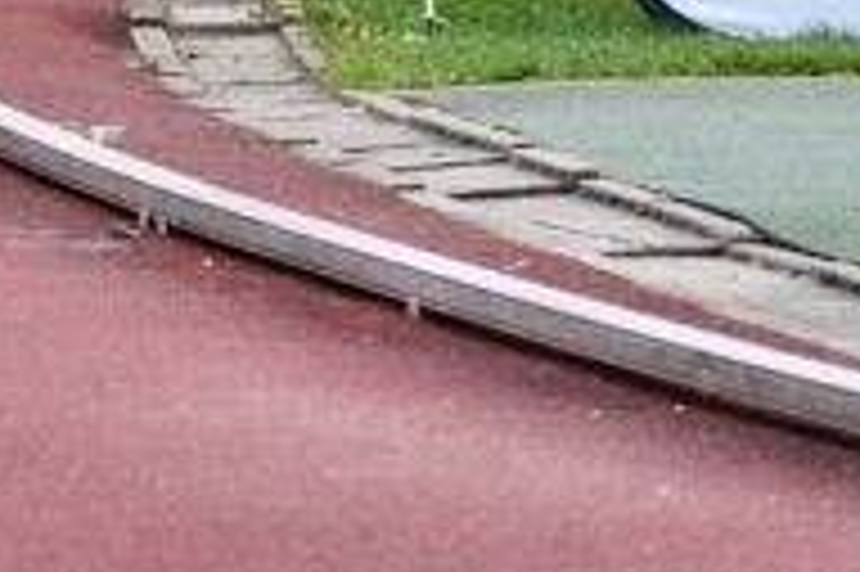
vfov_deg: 2.3
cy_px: -813
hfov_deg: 3.4
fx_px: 14368
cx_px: -1297
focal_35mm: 602
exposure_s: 1/800
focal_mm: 115
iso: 800
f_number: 5.6
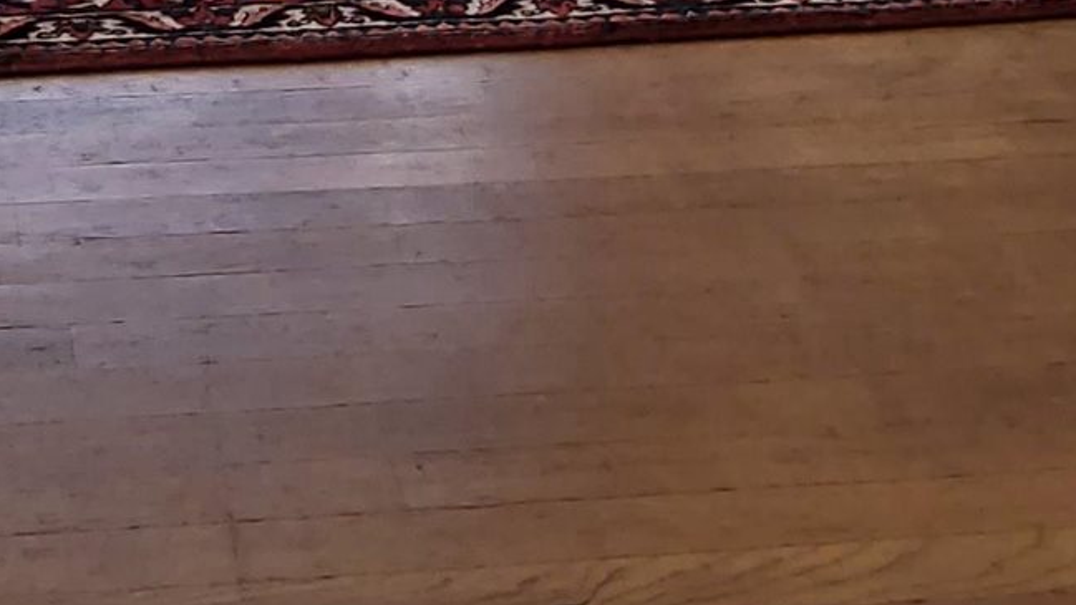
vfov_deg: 14.3
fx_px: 1912
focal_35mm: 67
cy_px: -680
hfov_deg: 29.7
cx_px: 46
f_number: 2.2
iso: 64
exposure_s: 1/171
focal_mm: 2.2
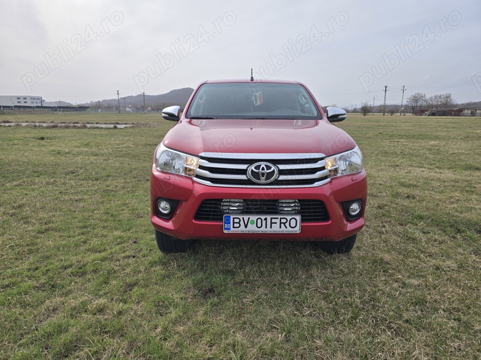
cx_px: 240
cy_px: 180
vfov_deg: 58.9
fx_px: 320
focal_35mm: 23
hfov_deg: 73.9
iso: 12
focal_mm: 6.3
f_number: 1.7
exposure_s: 1/624
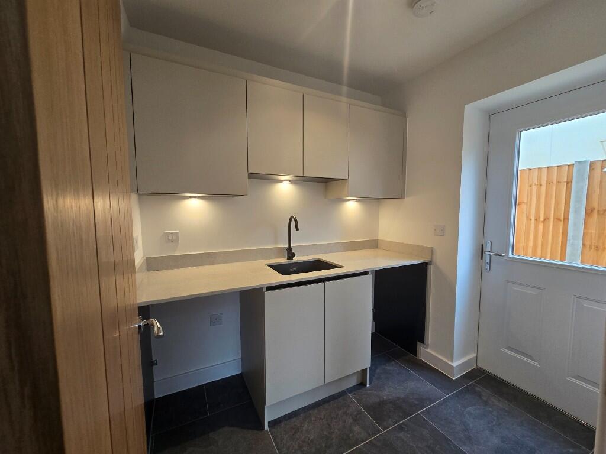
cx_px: 303
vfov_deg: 89.9
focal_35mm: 13
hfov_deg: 106.2
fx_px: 228
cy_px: 227
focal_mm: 2.2
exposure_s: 1/50
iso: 100
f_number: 2.2
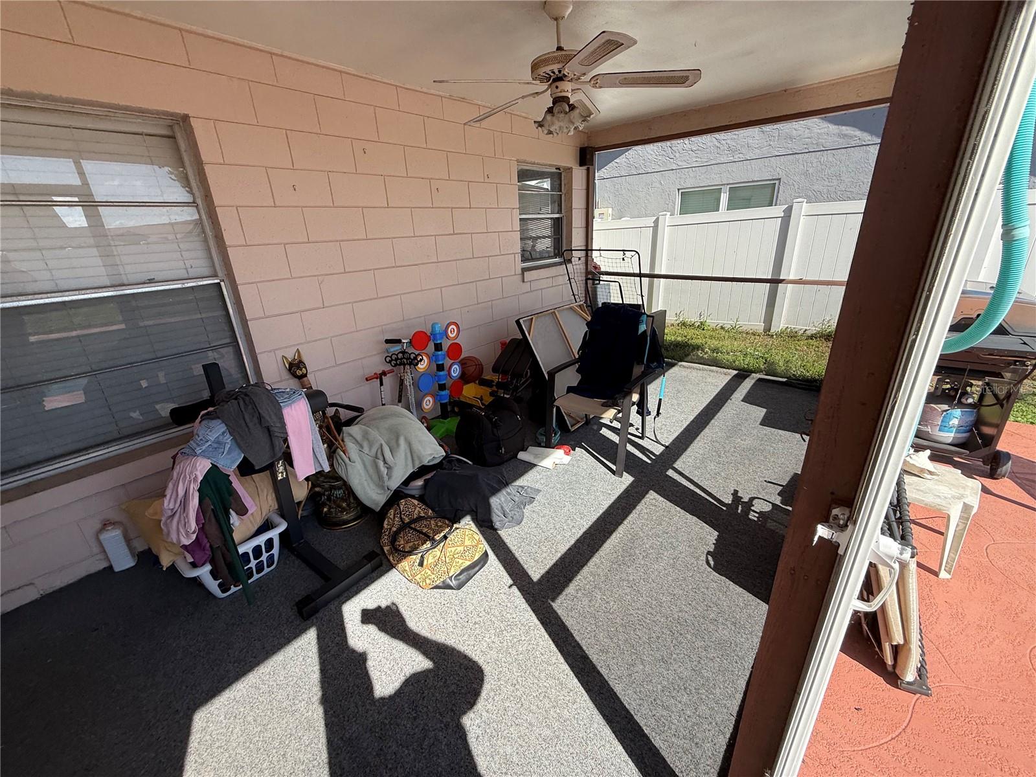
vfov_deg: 85.7
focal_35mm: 14
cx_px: 518
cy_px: 388
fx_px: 419
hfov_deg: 102.1
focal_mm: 2.22
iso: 50
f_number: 2.2
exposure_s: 1/413
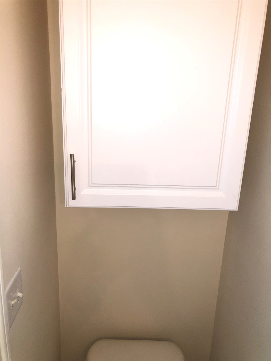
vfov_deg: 63.4
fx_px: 292
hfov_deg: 49.7
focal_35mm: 28
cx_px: 136
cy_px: 180
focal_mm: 4
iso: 50
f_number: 1.8
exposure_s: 1/120
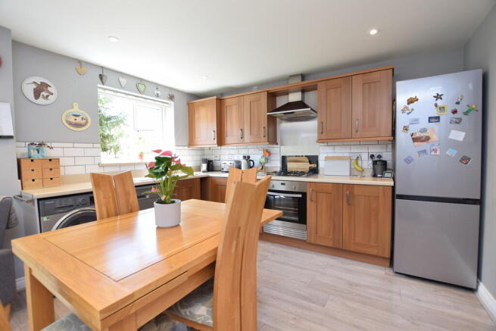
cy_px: 166
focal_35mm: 15
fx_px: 207
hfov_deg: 100.4
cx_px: 248
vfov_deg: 77.4
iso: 100
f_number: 4.5
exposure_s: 1/13
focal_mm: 10
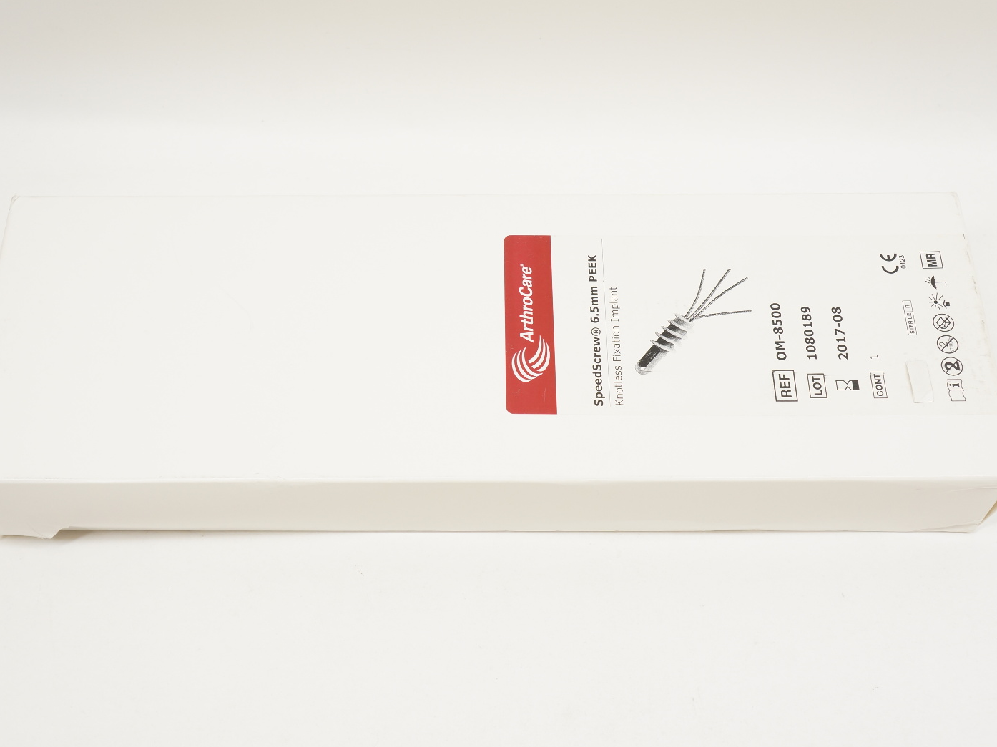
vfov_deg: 33.6
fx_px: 1238
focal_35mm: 43
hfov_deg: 43.9
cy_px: 371
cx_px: 488
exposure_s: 1/60
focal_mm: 26
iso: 400
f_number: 6.3
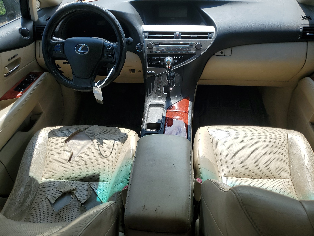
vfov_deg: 53.1
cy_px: 118
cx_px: 157
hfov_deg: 67.3
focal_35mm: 26
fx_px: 236
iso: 50
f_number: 1.5
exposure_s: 1/1667
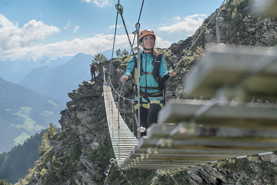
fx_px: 385
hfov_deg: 39.6
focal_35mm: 50
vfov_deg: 27.0
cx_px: 138
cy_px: 92
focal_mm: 50
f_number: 3.5
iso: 50
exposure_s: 1/1000
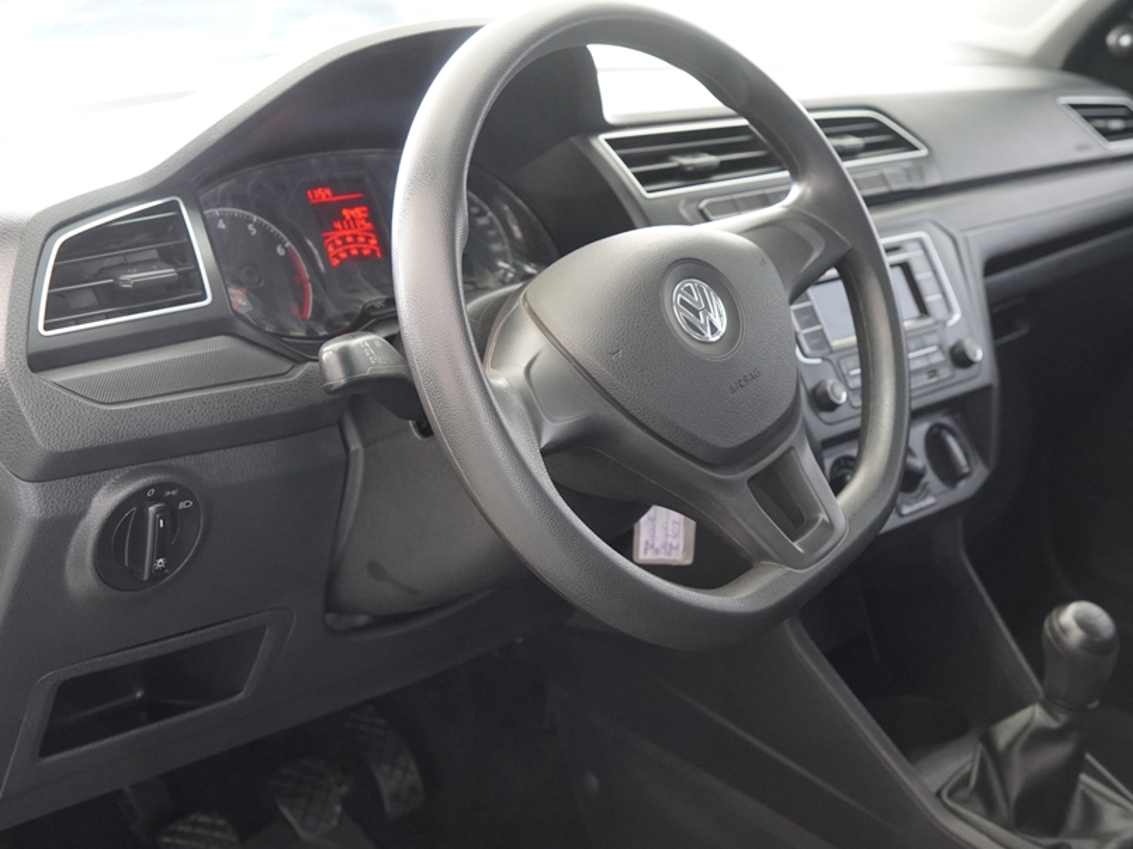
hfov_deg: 34.8
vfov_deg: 26.5
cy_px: 382
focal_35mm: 55
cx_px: 692
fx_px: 1800
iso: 1600
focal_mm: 30
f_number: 4
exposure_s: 1/60
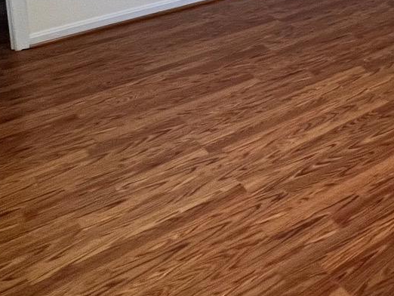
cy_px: -131
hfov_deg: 31.9
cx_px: 460
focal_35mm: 51
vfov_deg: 23.6
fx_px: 581
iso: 160
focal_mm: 1.57
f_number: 1.8
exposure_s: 1/60
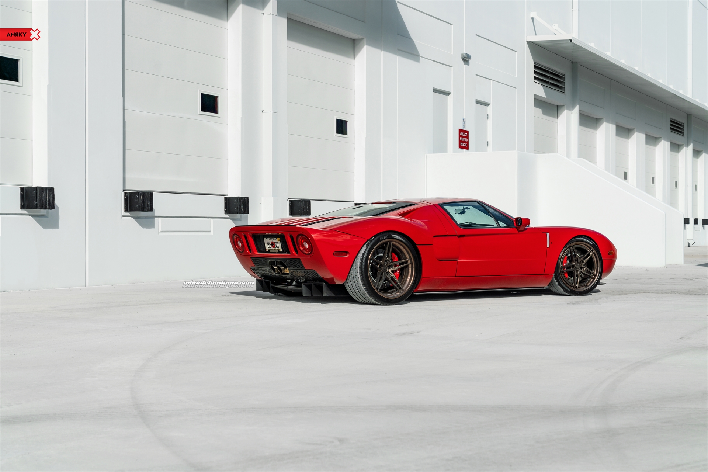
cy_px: 236
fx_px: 1062
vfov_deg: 25.1
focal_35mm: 54
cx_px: 354
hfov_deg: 36.9
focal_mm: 54
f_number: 6.3
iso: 100
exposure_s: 1/500
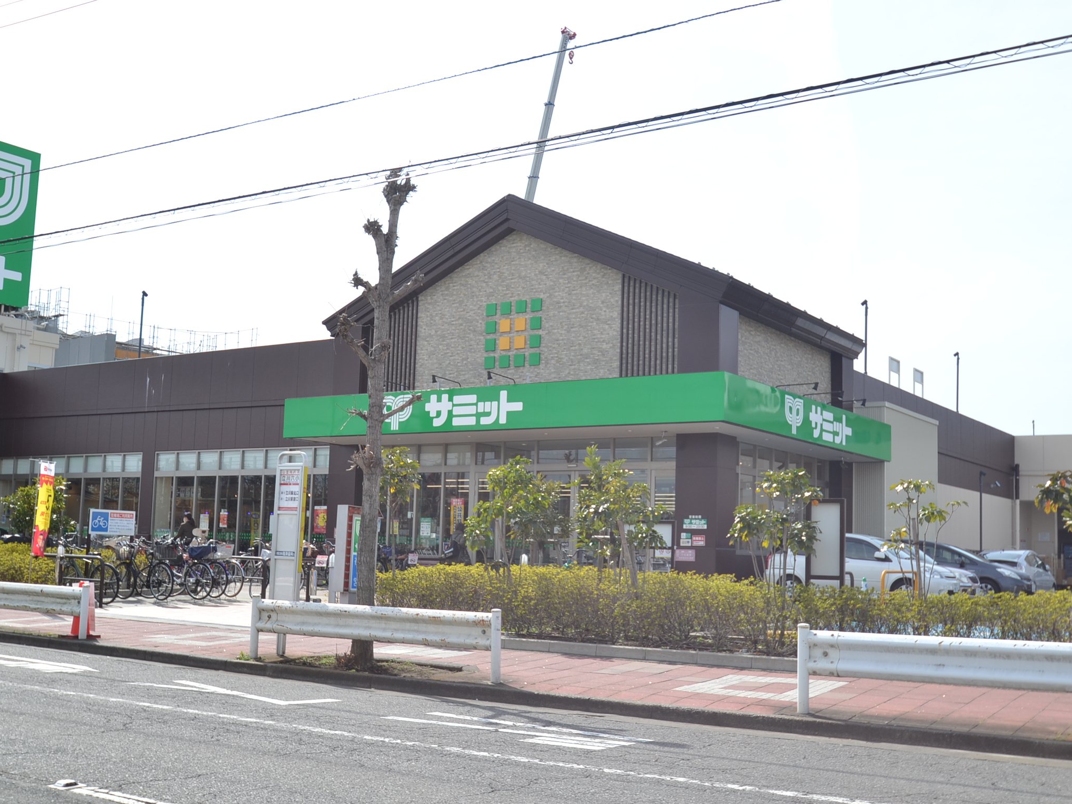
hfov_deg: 47.9
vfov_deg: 36.8
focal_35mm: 39
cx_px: 551
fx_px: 1208
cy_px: 402
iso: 100
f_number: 7.1
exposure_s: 1/200
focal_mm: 24
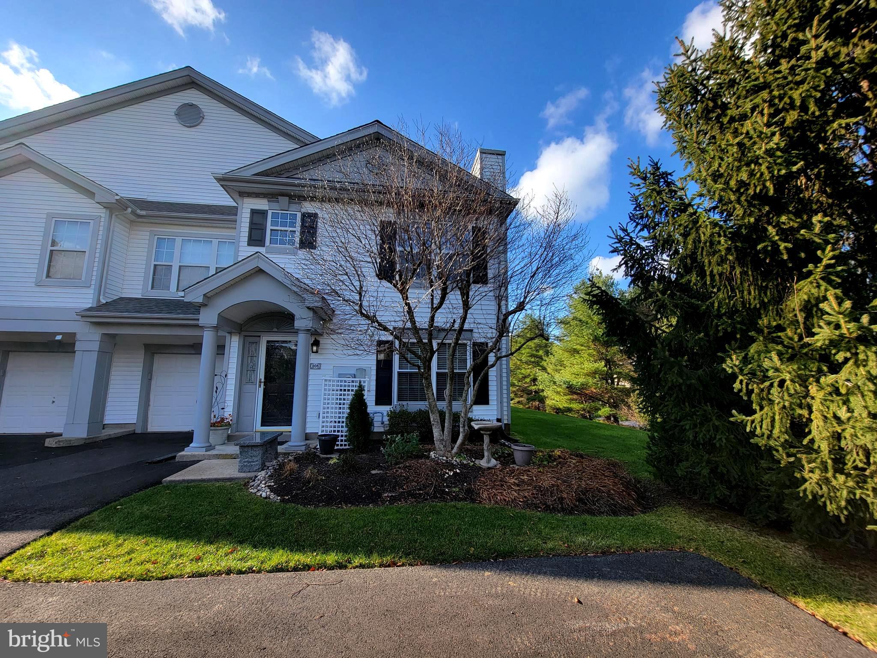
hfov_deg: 106.2
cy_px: 329
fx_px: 329
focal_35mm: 13
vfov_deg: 89.9
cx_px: 438
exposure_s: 1/738
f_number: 2.2
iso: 50
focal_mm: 2.2
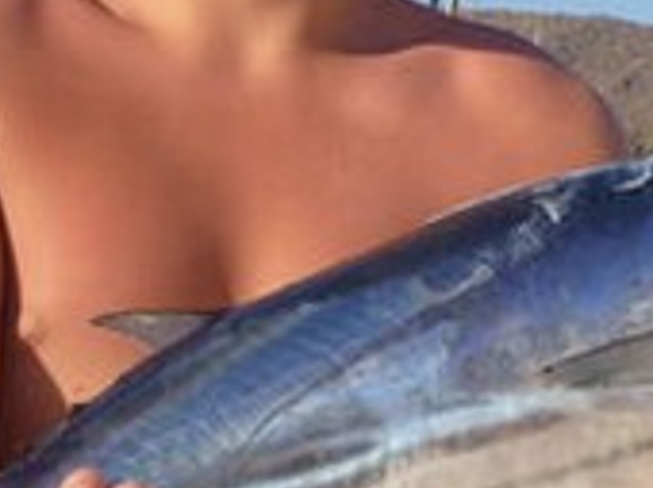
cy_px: 311
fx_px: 1959
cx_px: 361
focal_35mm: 104
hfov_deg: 18.9
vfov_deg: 14.2
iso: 100
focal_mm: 4.9
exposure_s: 1/640
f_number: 3.3
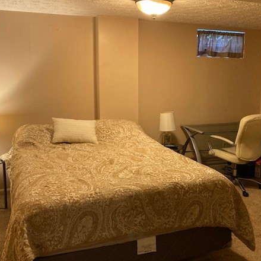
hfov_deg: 46.0
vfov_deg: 46.0
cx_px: 143
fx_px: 307
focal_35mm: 36
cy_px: 122
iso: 320
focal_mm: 3.99
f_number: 1.8
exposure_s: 1/60
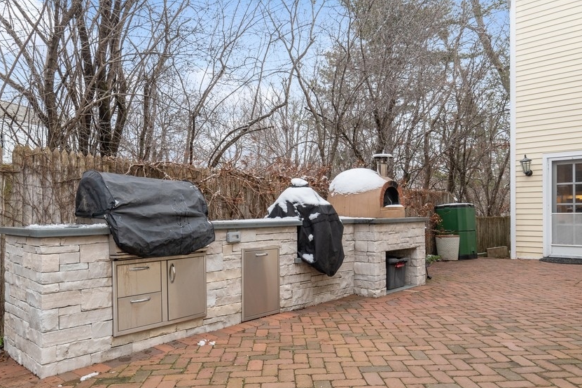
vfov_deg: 49.5
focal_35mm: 26
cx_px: 294
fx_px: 420
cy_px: 202
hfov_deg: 69.4
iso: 200
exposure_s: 1/25
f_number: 9
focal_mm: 16
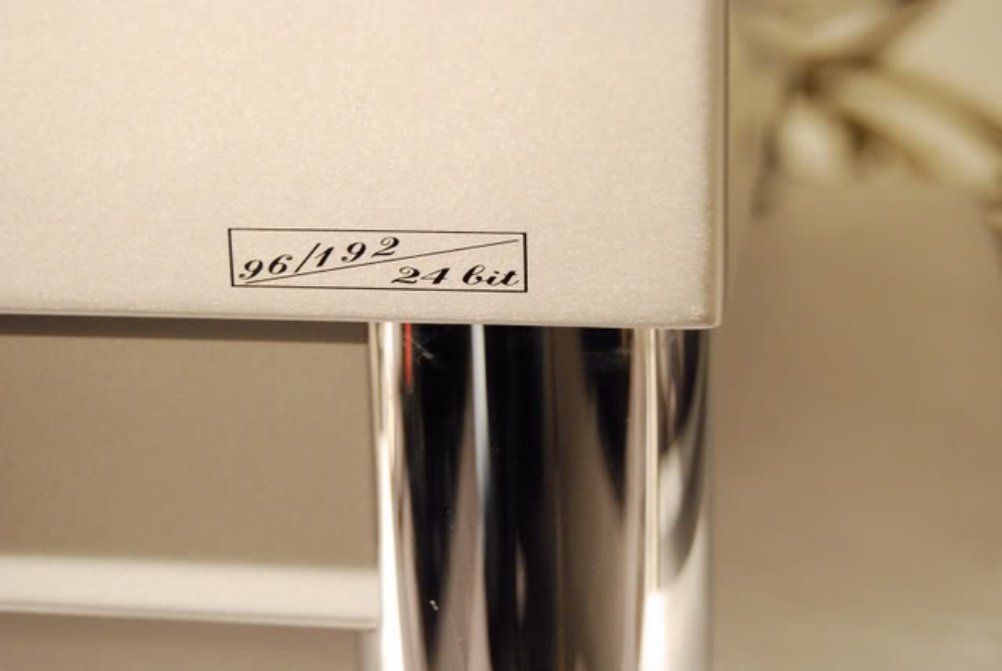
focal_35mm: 72
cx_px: 501
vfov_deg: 19.0
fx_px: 2007
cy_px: 336
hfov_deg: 28.0
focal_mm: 48
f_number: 5.6
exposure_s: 1/10
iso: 1600
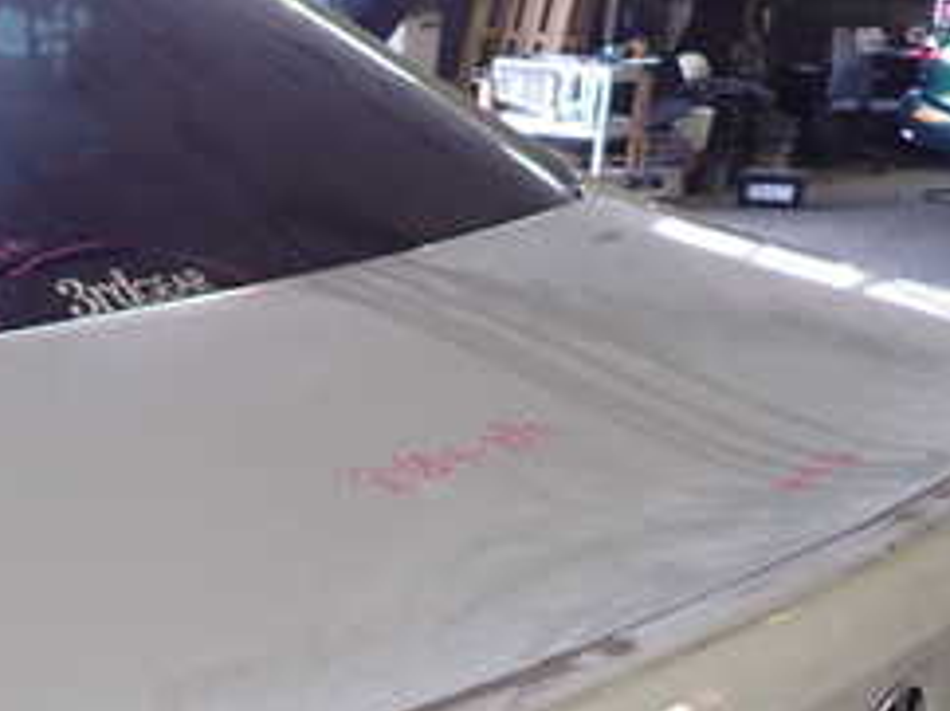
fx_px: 1700
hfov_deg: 29.2
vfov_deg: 23.1
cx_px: 0
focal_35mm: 62
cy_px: 629
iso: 125
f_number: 2
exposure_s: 1/60
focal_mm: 4.5
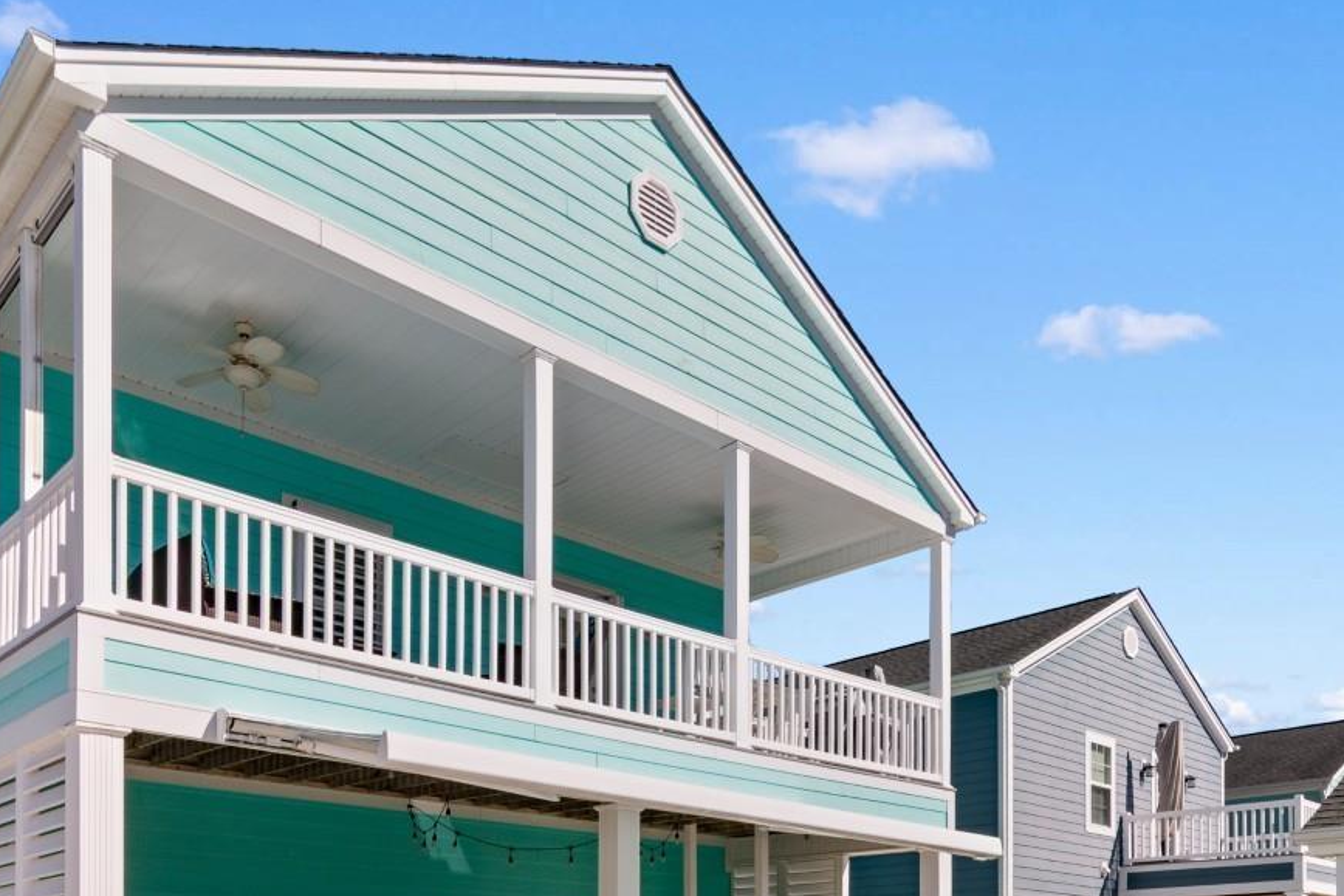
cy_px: 755
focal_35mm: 28
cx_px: 621
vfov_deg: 43.5
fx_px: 1045
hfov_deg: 65.4
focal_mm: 10
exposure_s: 1/200
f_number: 7.1
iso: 100
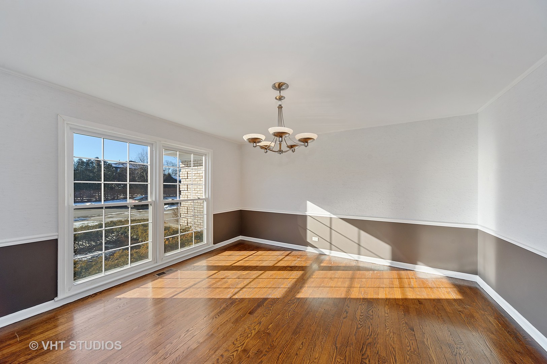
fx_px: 182
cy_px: 182
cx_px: 274
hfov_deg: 112.7
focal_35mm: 12
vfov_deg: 89.9
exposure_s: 1/20
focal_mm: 12
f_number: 8
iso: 200
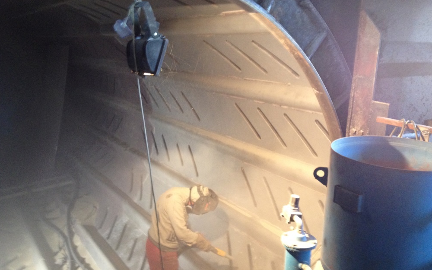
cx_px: 217
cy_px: 152
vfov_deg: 33.5
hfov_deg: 51.5
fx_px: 447
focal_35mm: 38
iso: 200
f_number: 2.4
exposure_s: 1/20
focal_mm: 4.28
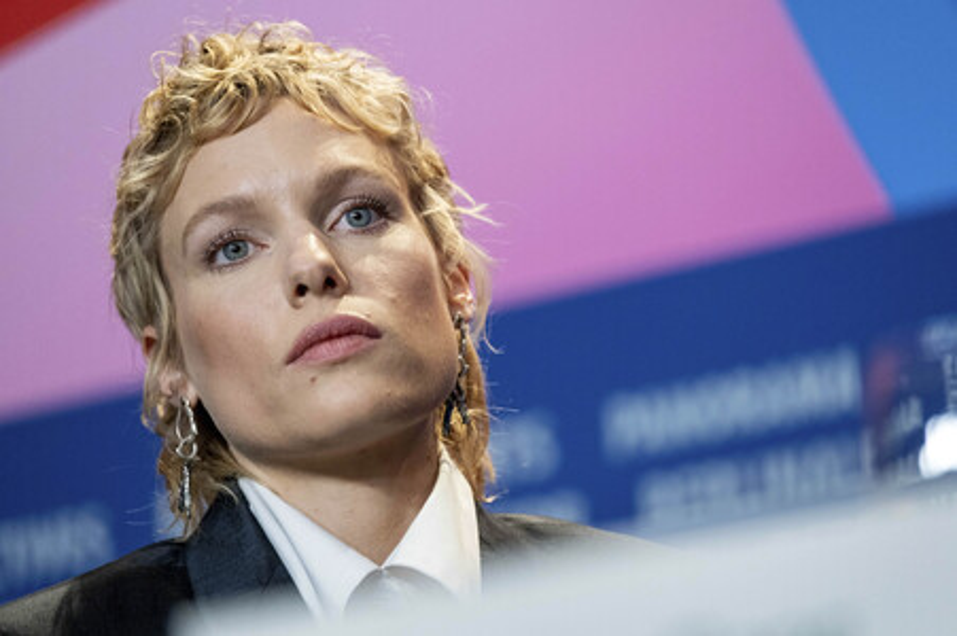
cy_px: 318
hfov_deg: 9.8
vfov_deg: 6.5
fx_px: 5578
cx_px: 478
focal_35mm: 210
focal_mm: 140
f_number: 2.8
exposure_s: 1/420
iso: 2000
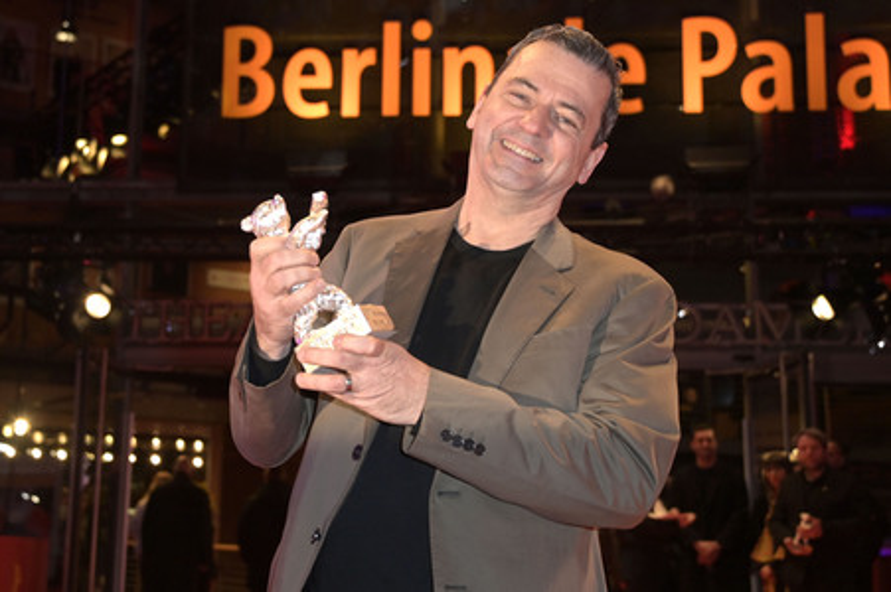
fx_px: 1187
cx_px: 446
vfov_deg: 28.0
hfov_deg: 41.1
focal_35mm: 48
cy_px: 296
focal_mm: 48
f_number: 4.5
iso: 1000
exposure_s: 1/250
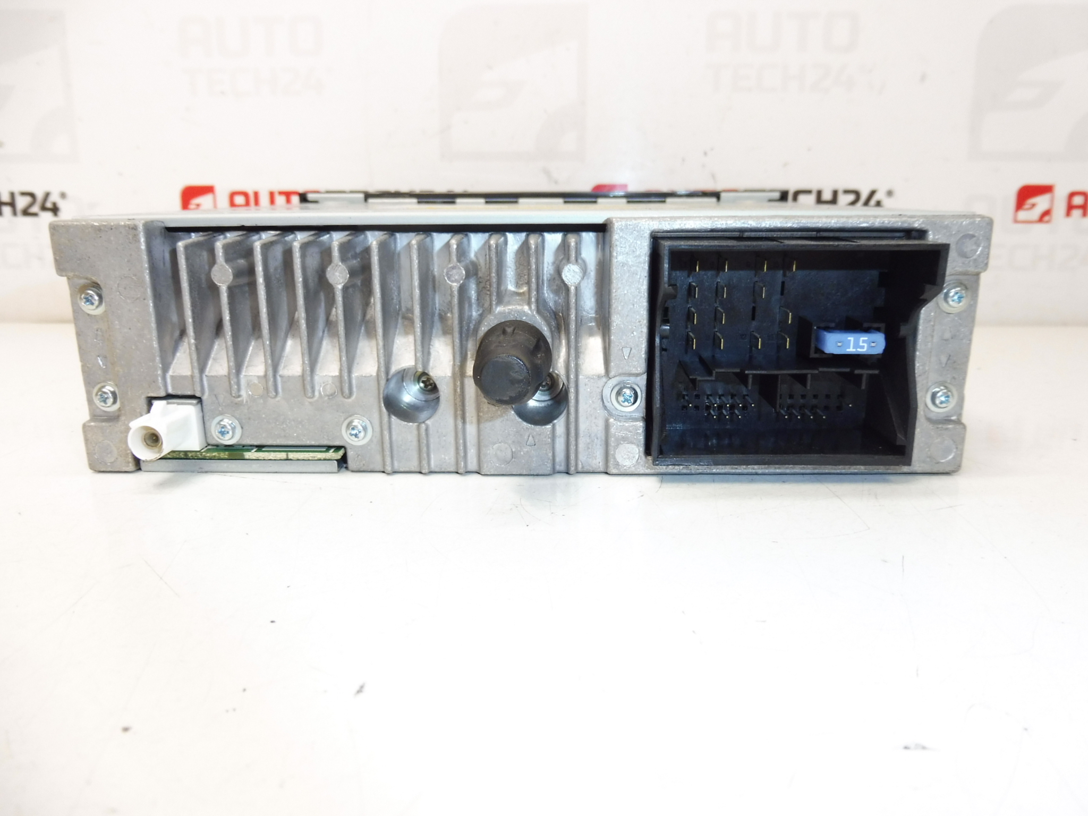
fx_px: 754
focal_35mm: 24
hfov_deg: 71.6
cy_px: 408
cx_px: 544
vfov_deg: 56.8
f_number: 3.5
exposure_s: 1/60
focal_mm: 4.3
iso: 200
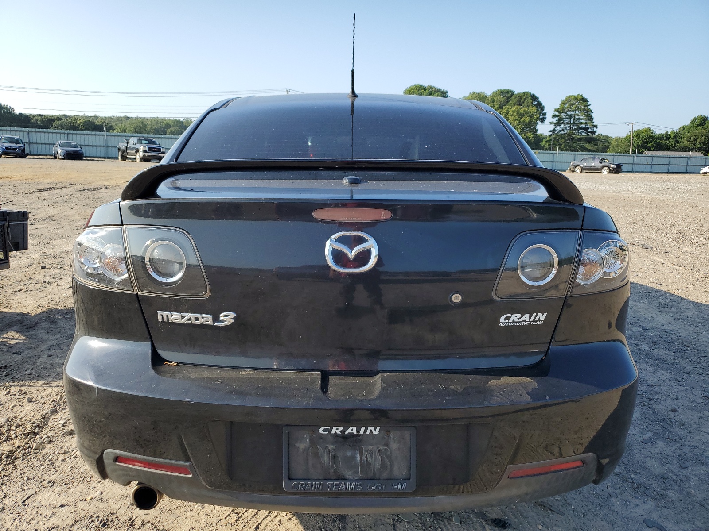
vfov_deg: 53.1
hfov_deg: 67.3
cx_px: 354
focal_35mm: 26
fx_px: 533
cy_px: 266
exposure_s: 1/1429
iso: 50
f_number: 1.5
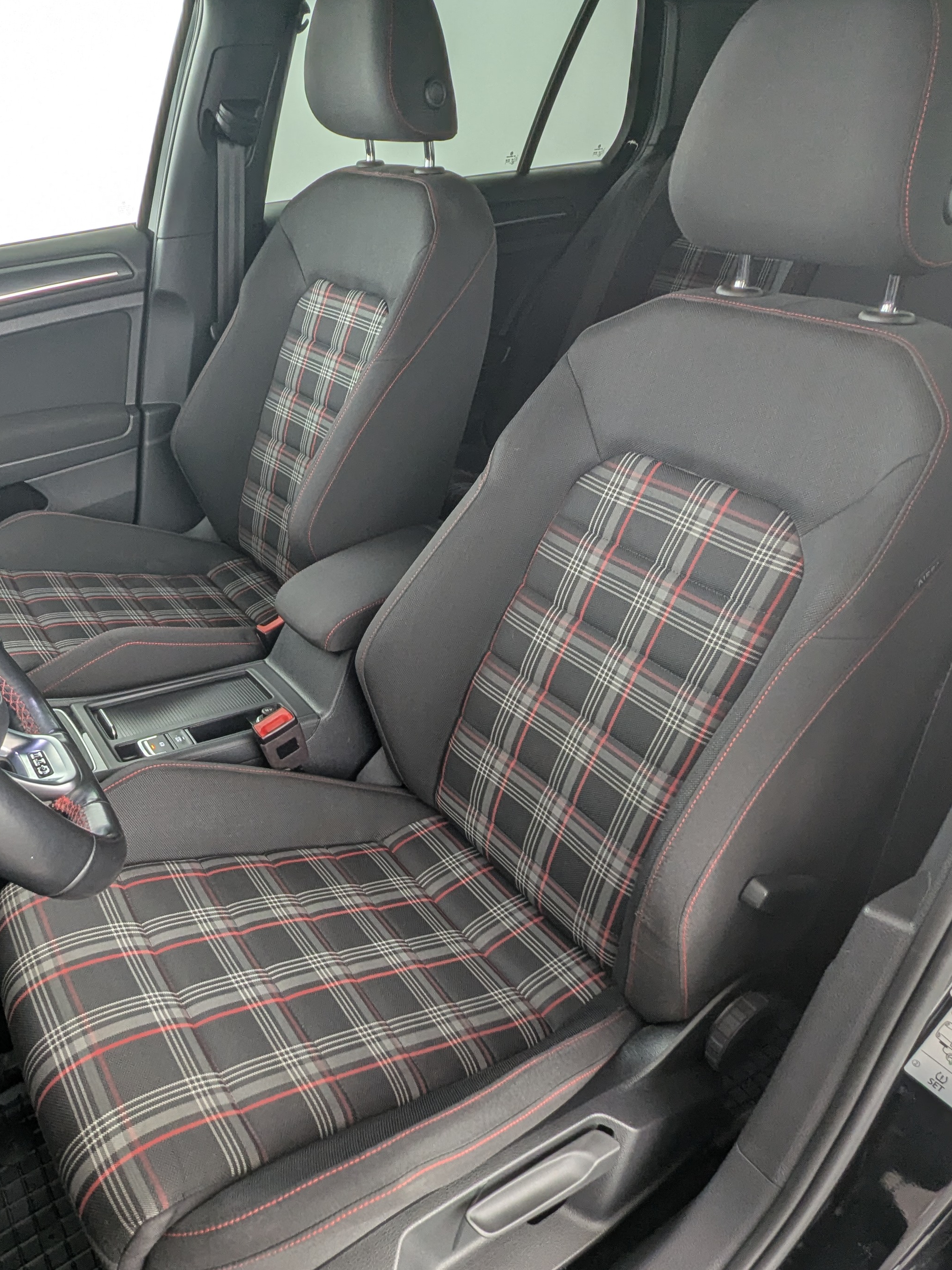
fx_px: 880
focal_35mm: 24
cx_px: 367
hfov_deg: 56.2
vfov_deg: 71.5
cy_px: 681
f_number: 2.2
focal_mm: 2.35
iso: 43
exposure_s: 1/30.6
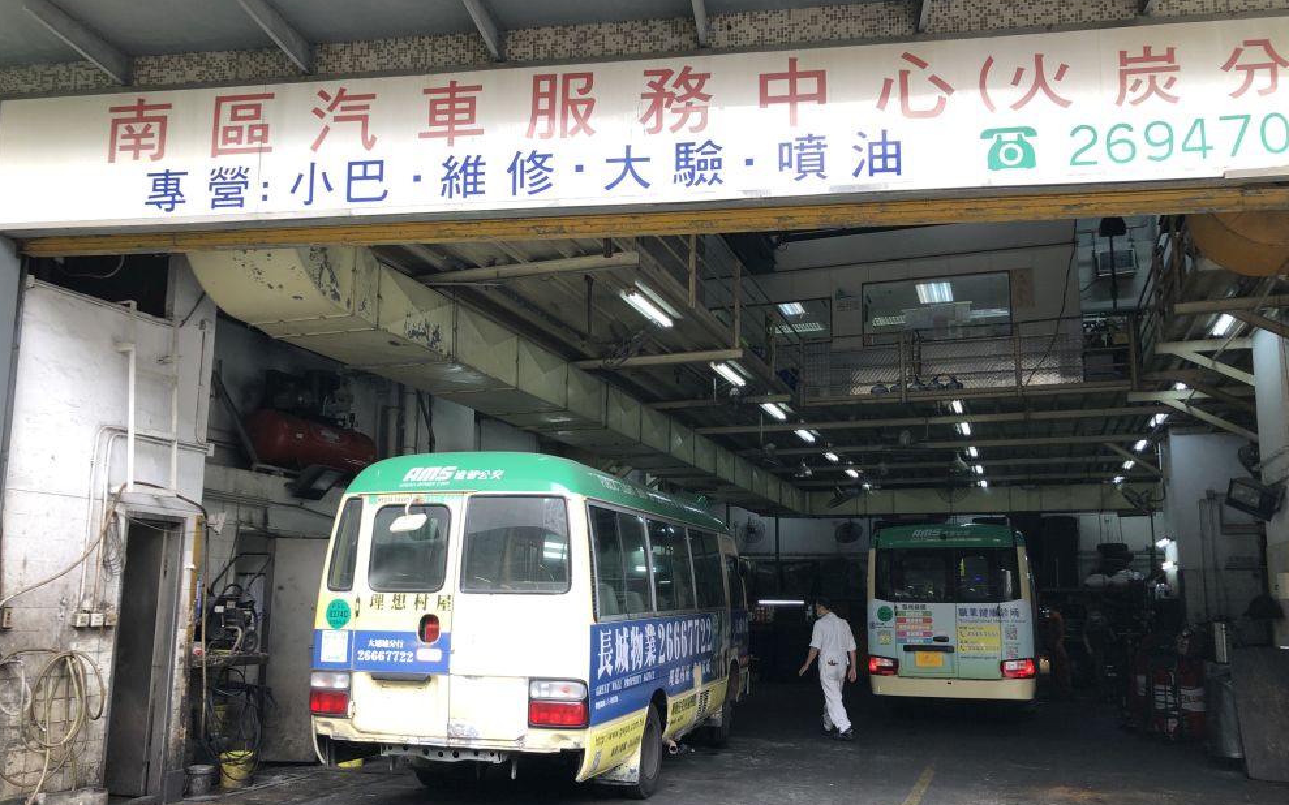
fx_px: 1054
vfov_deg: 41.7
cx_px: 648
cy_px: 456
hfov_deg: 62.9
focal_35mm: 30
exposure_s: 1/100
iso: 25
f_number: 1.8
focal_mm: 3.99
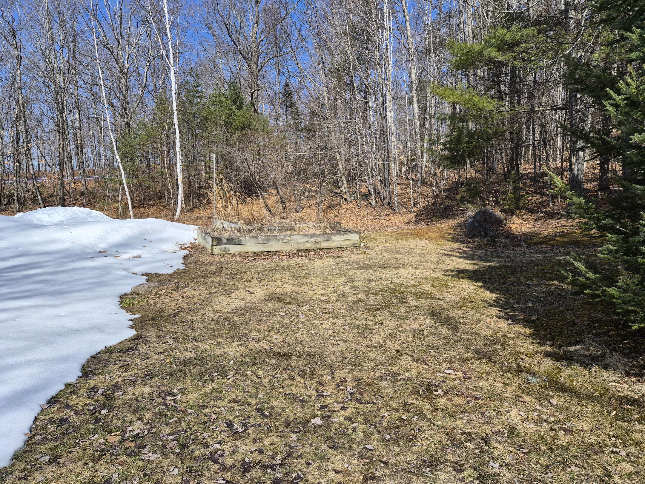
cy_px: 242
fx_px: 429
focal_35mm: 23
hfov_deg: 73.9
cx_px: 322
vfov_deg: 58.9
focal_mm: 5.4
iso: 80
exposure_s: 1/5440
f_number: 1.8
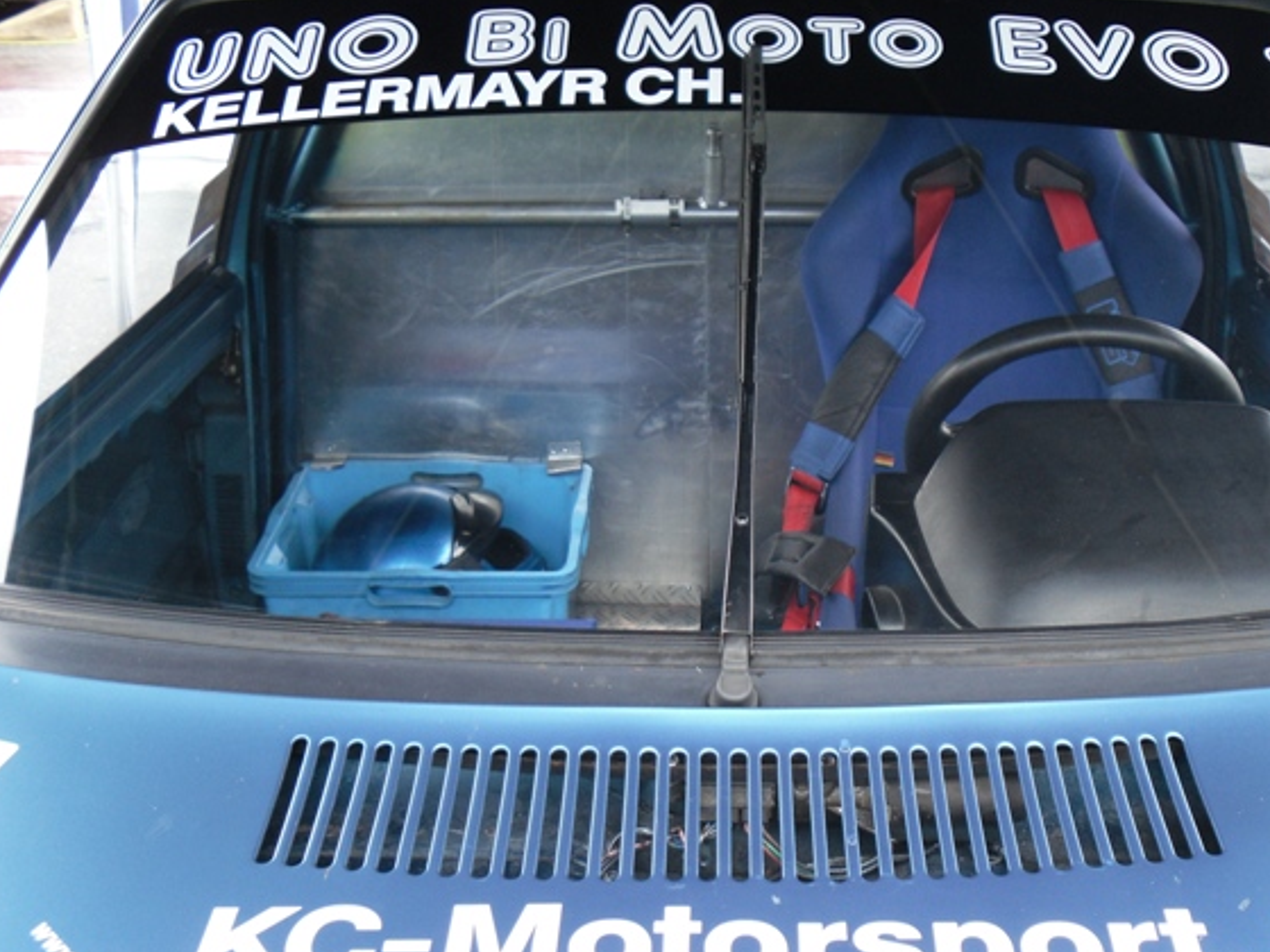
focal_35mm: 45
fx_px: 1651
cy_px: 526
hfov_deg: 41.9
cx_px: 746
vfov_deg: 32.2
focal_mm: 6.3
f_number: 3
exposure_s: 1/45
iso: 200
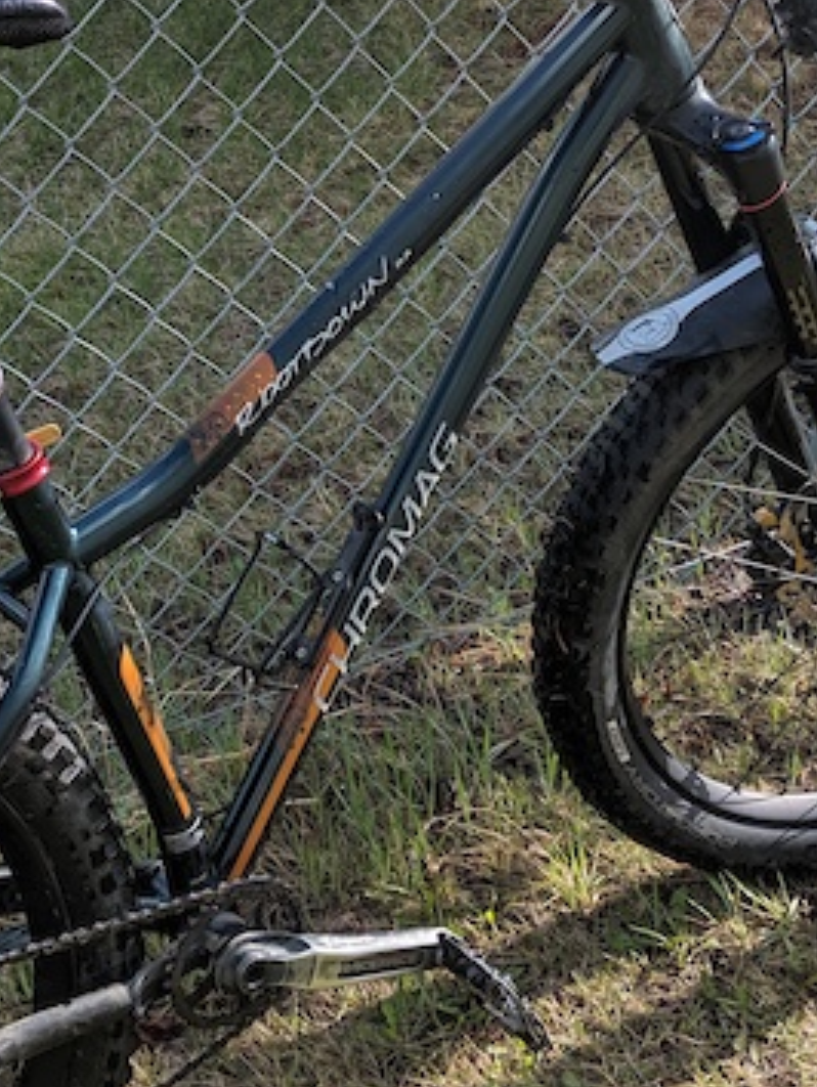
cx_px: 286
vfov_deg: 31.6
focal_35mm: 61
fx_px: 1917
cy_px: 433
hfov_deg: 24.0
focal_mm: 4.44
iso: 52
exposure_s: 1/668
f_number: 1.8
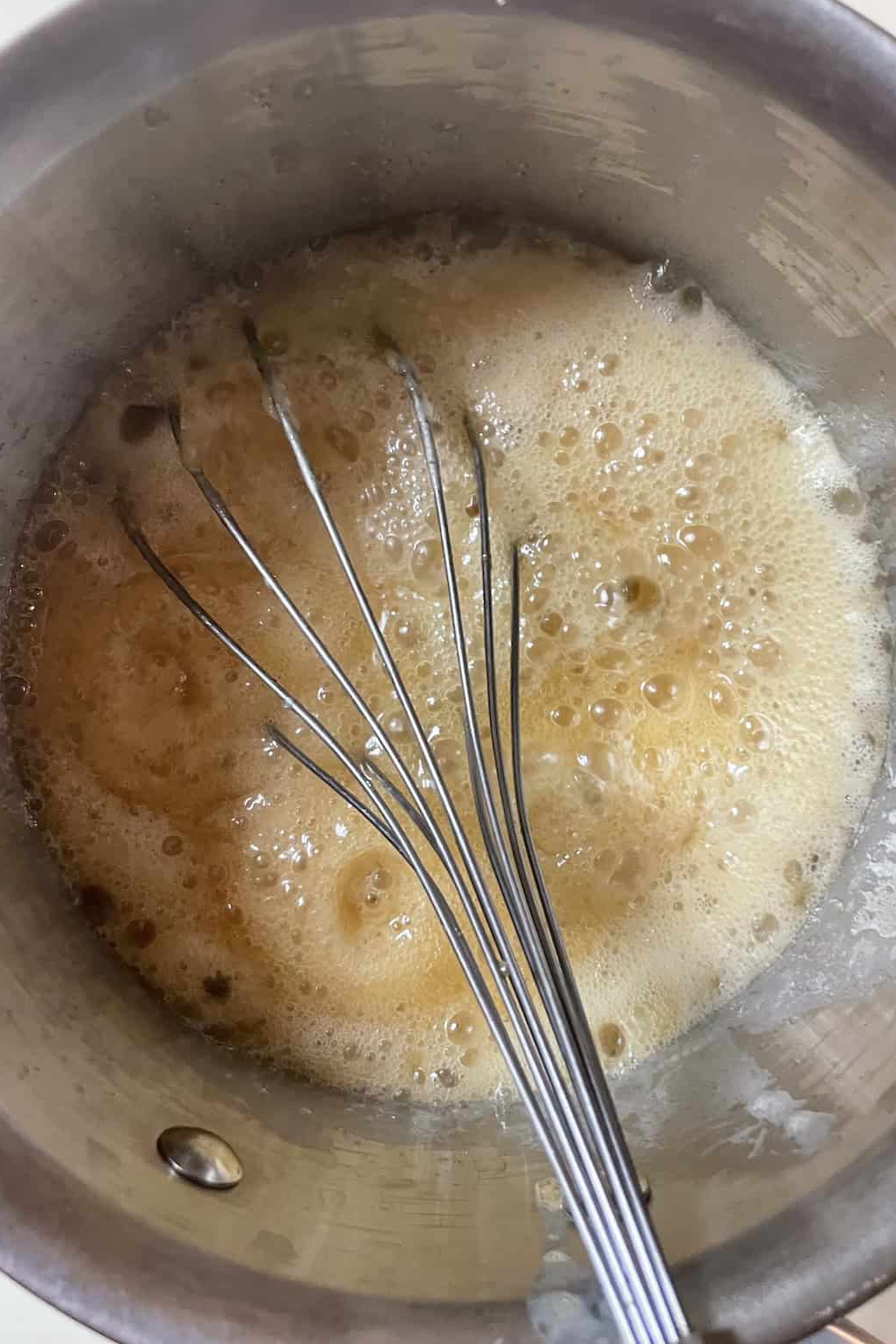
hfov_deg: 46.4
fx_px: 1045
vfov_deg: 65.5
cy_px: 655
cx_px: 462
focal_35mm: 28
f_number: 1.6
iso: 250
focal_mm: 4.2
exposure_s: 1/60
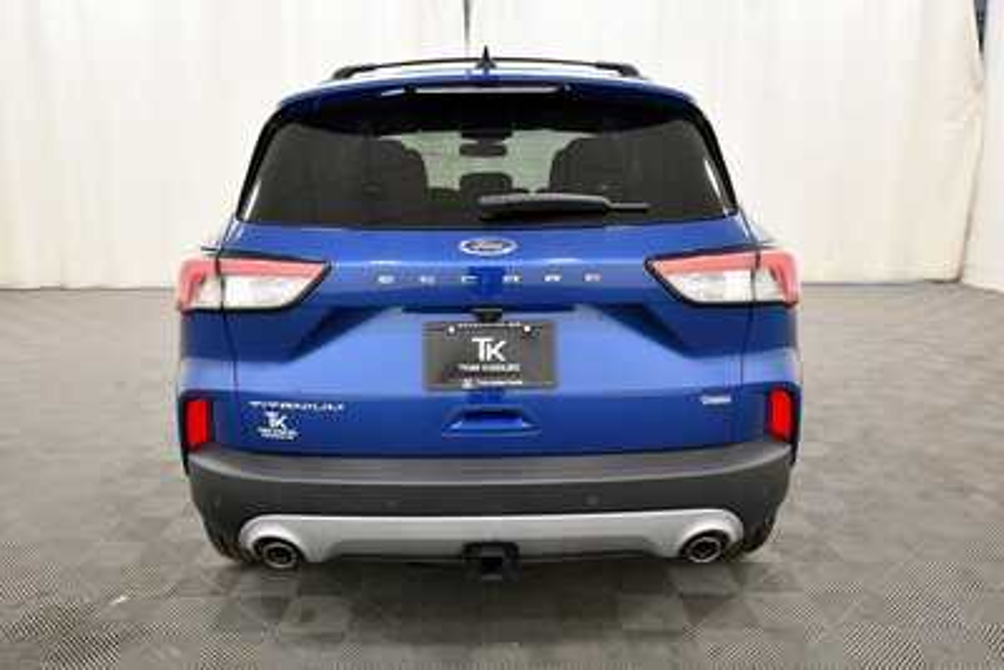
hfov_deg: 61.9
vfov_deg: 43.6
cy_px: 335
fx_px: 837
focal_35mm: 30
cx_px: 502
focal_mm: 20
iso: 1600
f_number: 5.6
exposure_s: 1/125
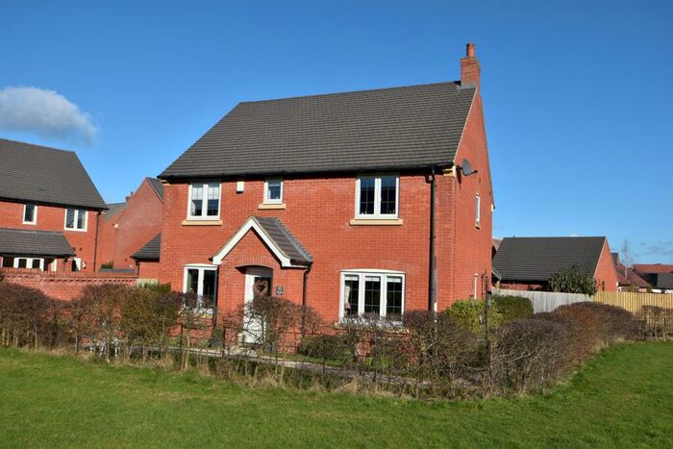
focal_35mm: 30
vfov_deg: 43.6
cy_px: 224
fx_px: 561
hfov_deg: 61.9
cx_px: 336
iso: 100
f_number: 8
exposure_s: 1/250
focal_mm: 20
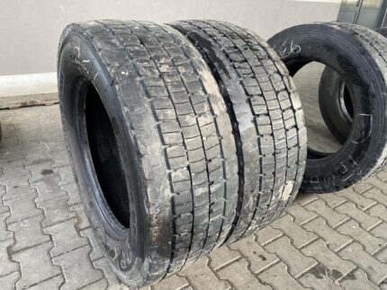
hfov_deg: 67.3
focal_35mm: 26
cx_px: 194
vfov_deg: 53.1
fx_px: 291
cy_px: 145
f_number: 1.8
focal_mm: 4.25
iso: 125
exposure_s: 1/104
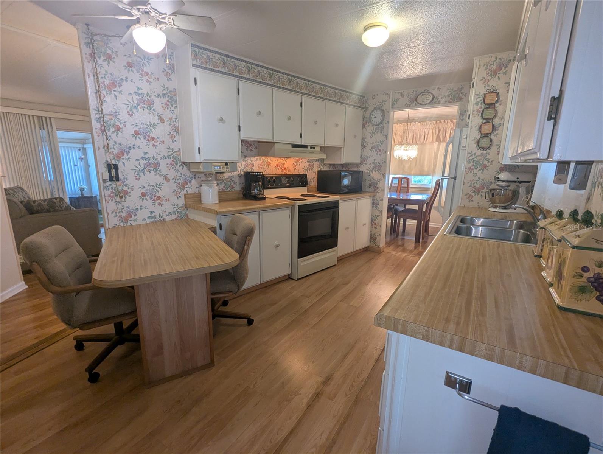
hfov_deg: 94.4
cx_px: 302
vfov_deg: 78.2
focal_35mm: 16
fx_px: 279
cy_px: 227
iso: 191
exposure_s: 1/73.9
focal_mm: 2.35
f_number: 2.2
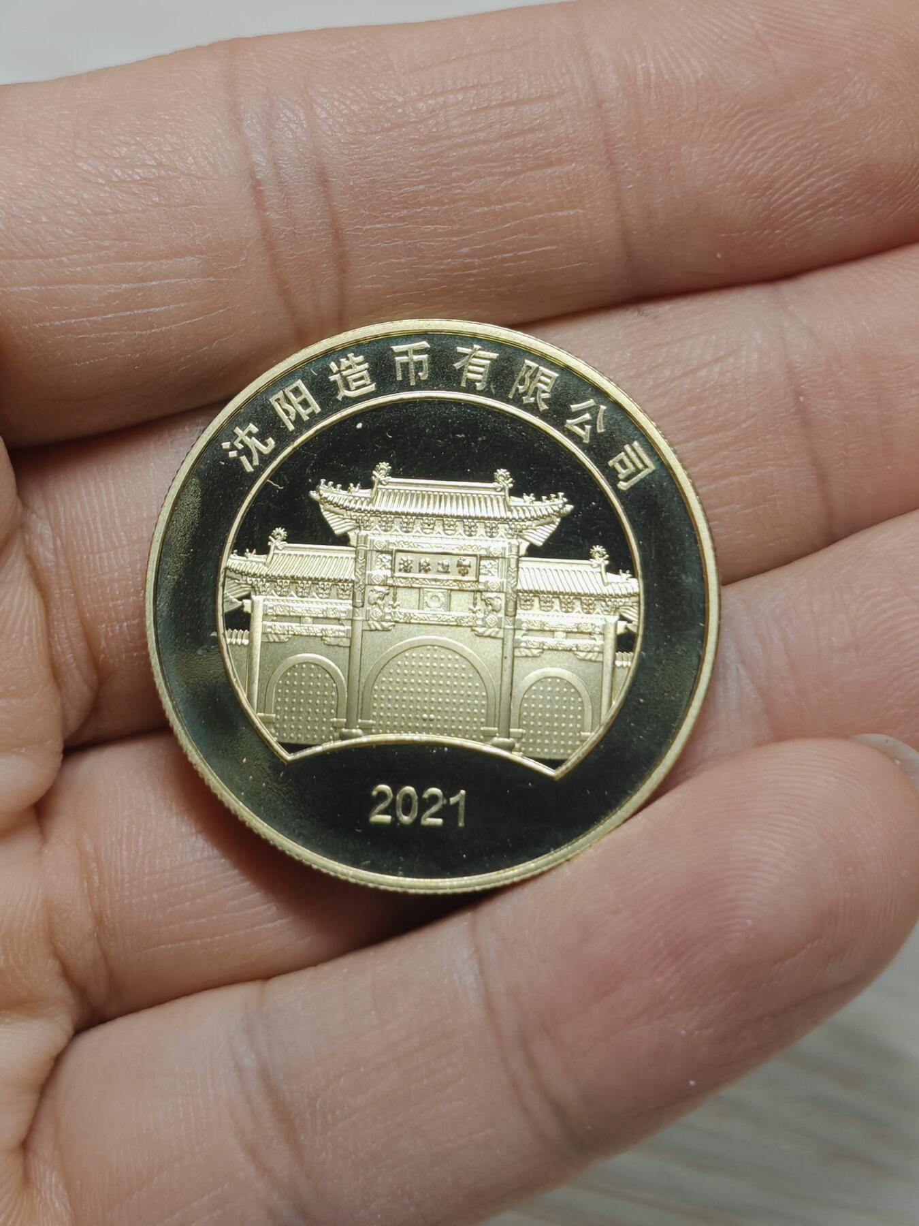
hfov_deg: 15.6
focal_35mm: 95
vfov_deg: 20.7
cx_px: 460
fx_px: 3363
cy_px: 613
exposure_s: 1/100
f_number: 1.6
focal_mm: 7.62
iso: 64
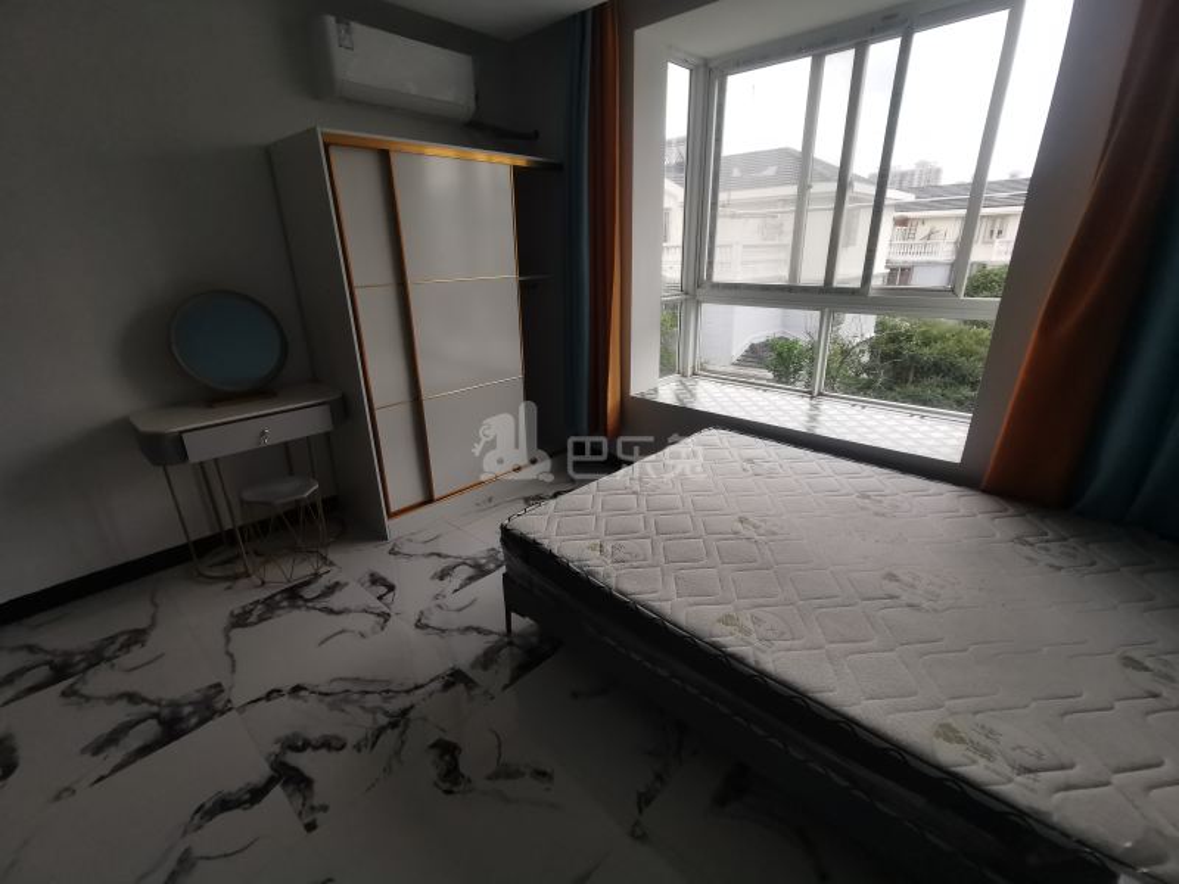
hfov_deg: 94.5
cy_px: 442
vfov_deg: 78.1
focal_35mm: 16
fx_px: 545
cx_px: 590
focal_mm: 2.35
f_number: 2.2
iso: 64
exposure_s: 1/120
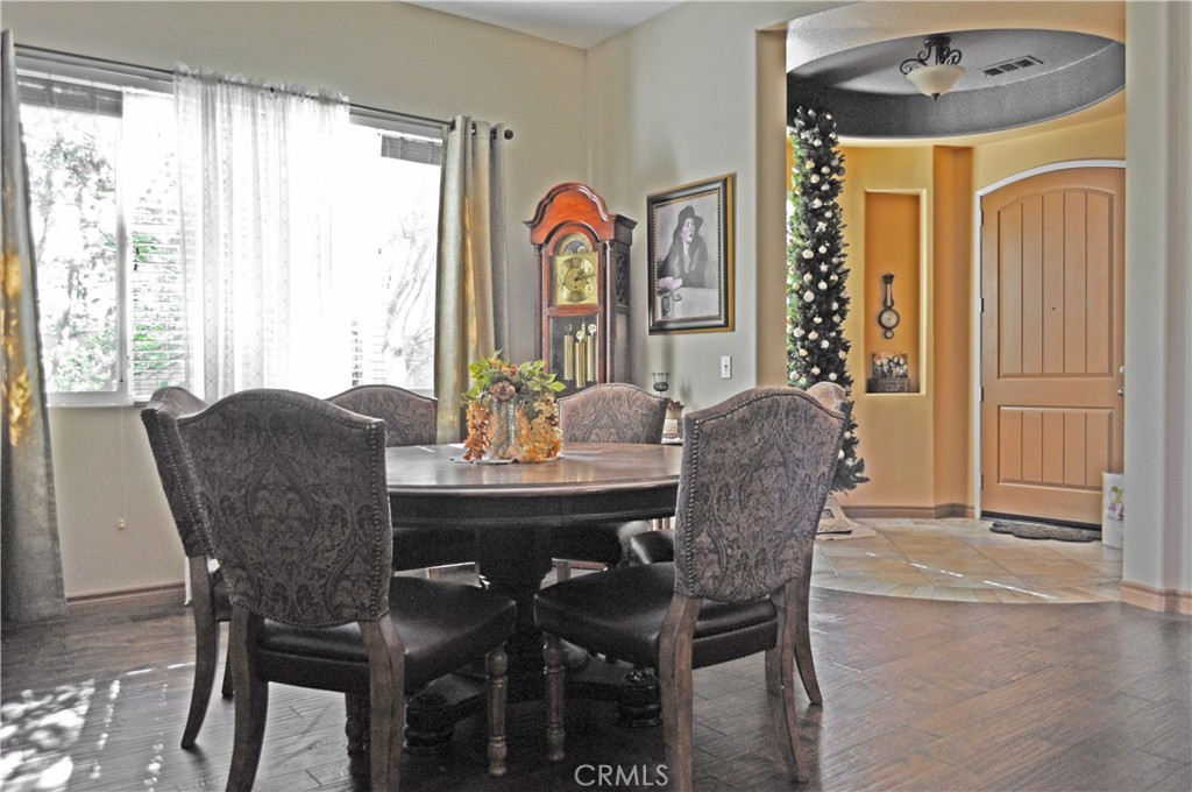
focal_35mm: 27
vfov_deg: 47.8
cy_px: 396
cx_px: 596
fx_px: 893
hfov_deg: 67.4
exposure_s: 1/60
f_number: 4
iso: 450
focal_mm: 18
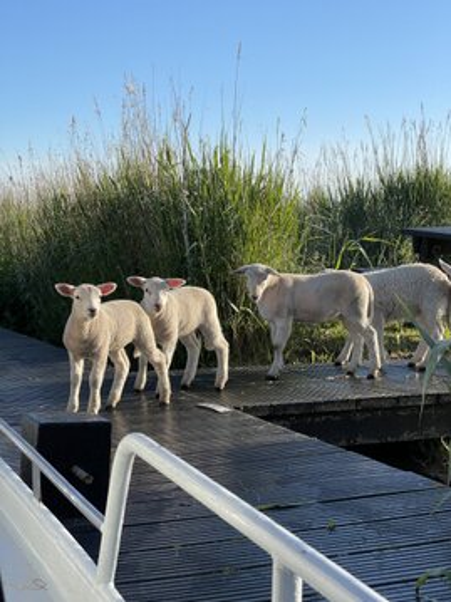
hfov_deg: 22.9
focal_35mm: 64
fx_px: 1112
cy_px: 301
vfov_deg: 30.3
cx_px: 226
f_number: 2.2
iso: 20
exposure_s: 1/708
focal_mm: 7.5
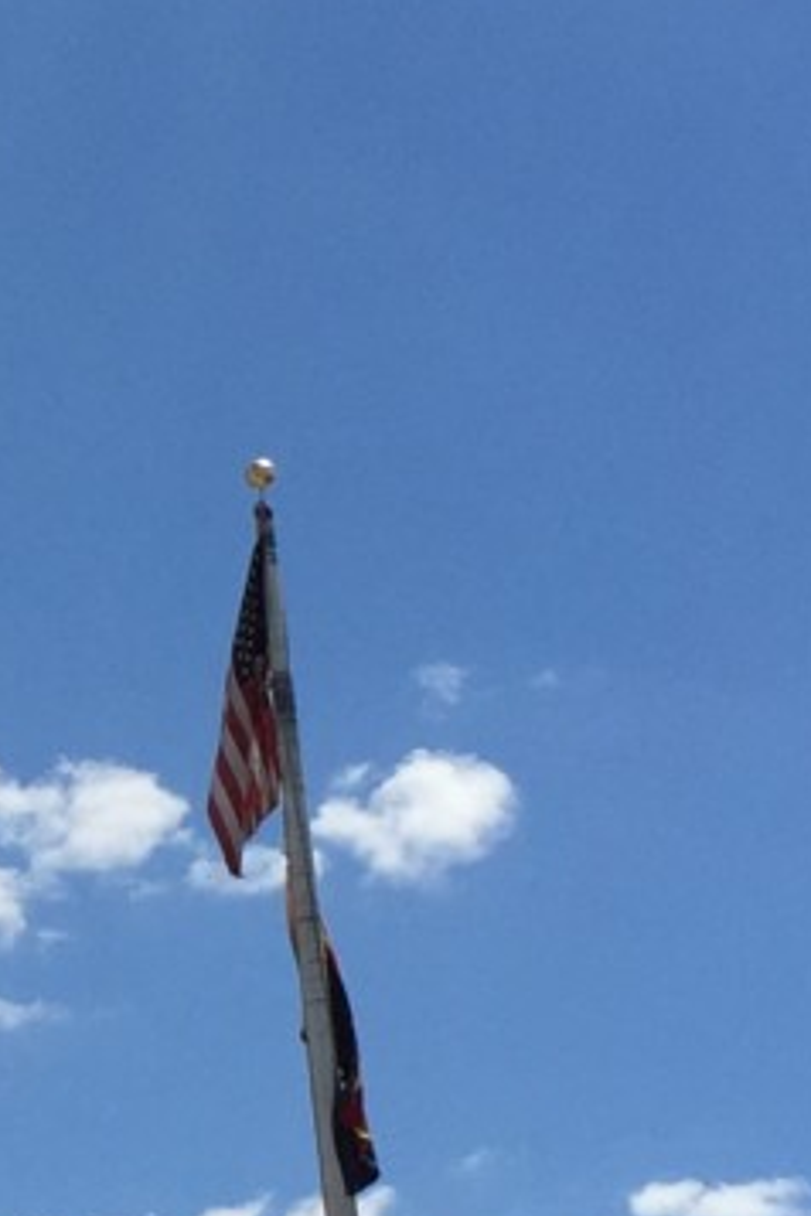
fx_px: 4562
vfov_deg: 15.1
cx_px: -913
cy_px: 855
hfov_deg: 9.4
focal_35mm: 135
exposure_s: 1/3968
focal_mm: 4.15
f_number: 2.2
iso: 32
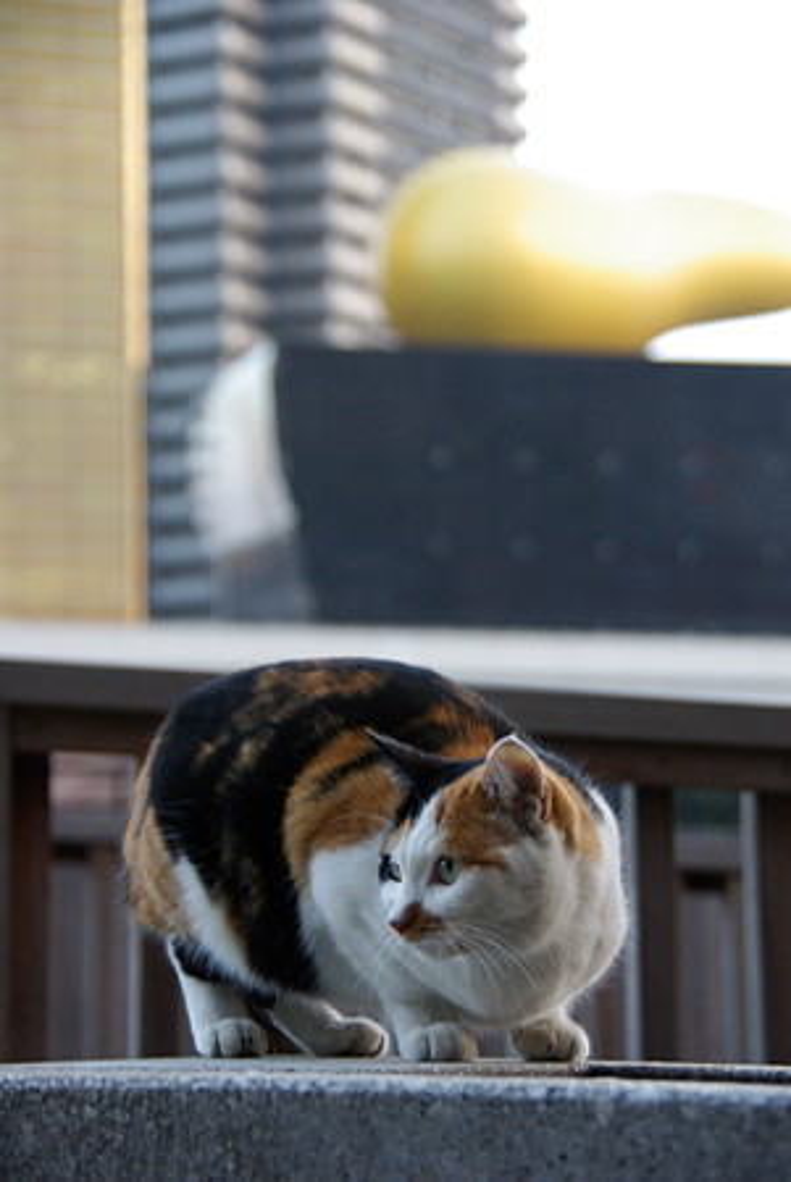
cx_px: 396
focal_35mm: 117
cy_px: 591
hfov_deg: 11.7
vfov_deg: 17.5
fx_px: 3847
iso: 560
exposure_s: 1/60
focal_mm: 77.5
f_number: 5.6
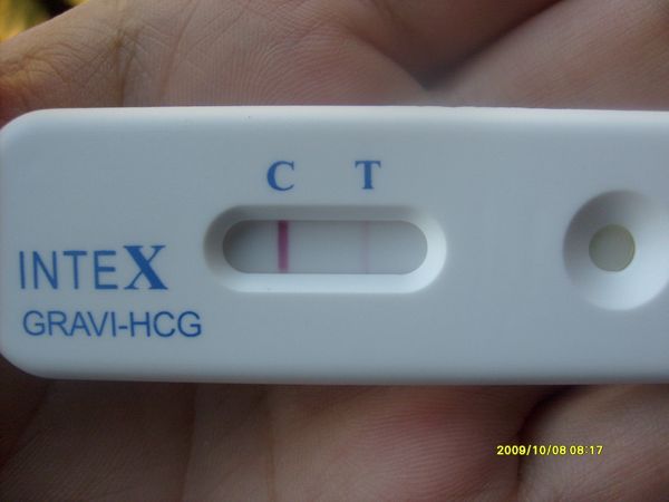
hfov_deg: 52.6
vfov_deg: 40.7
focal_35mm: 35
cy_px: 251
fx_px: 676
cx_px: 334
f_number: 2.8
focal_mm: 5.8
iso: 80
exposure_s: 1/250
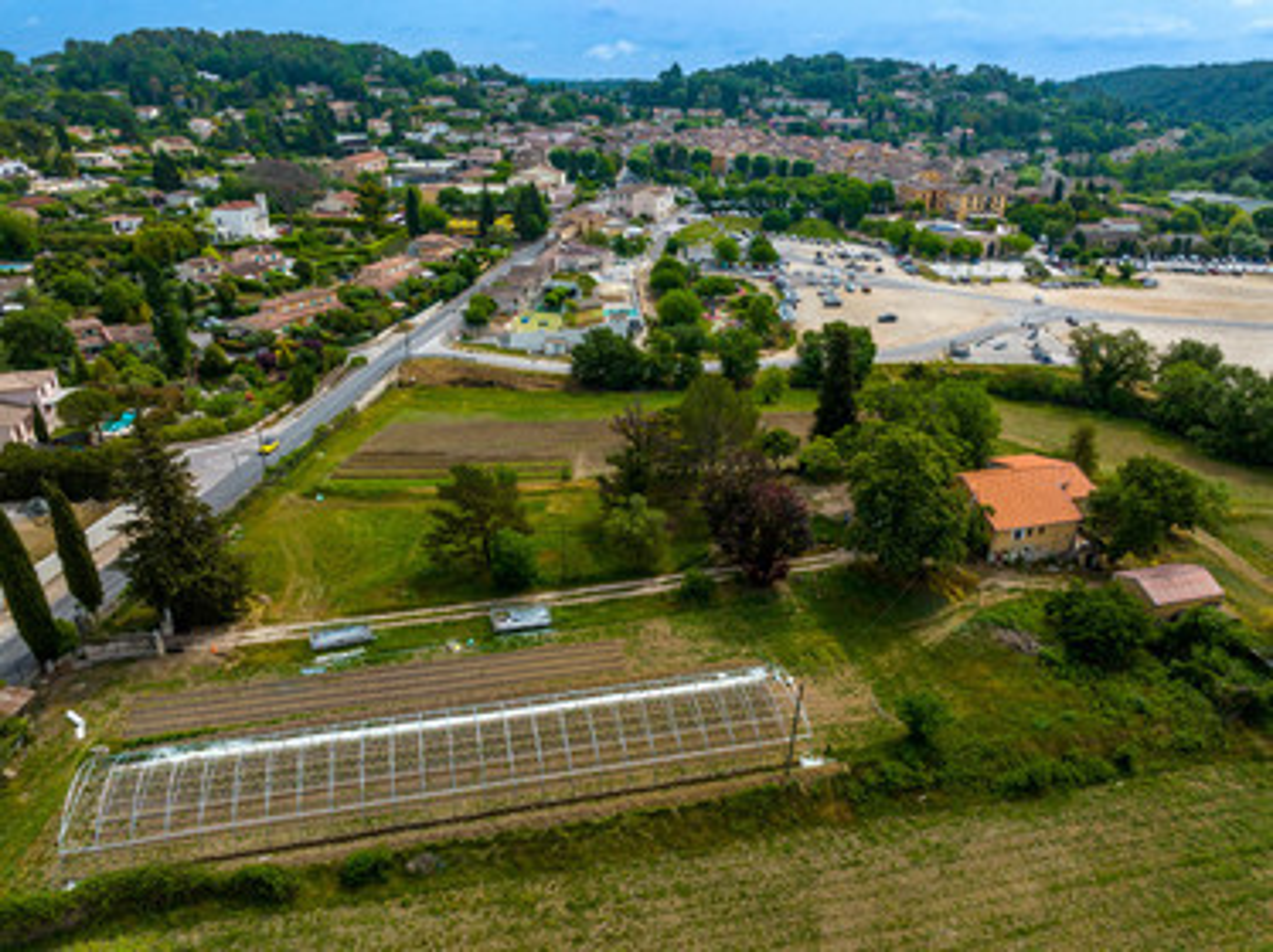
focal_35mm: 24
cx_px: 636
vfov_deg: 56.8
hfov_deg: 71.6
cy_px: 476
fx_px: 882
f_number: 8
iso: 200
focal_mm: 12.3
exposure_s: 1/500
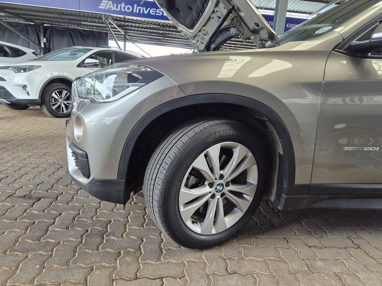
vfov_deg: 58.9
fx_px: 254
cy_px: 143
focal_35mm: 23
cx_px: 191
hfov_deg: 73.9
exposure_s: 1/51
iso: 50
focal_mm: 5.4
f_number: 1.8
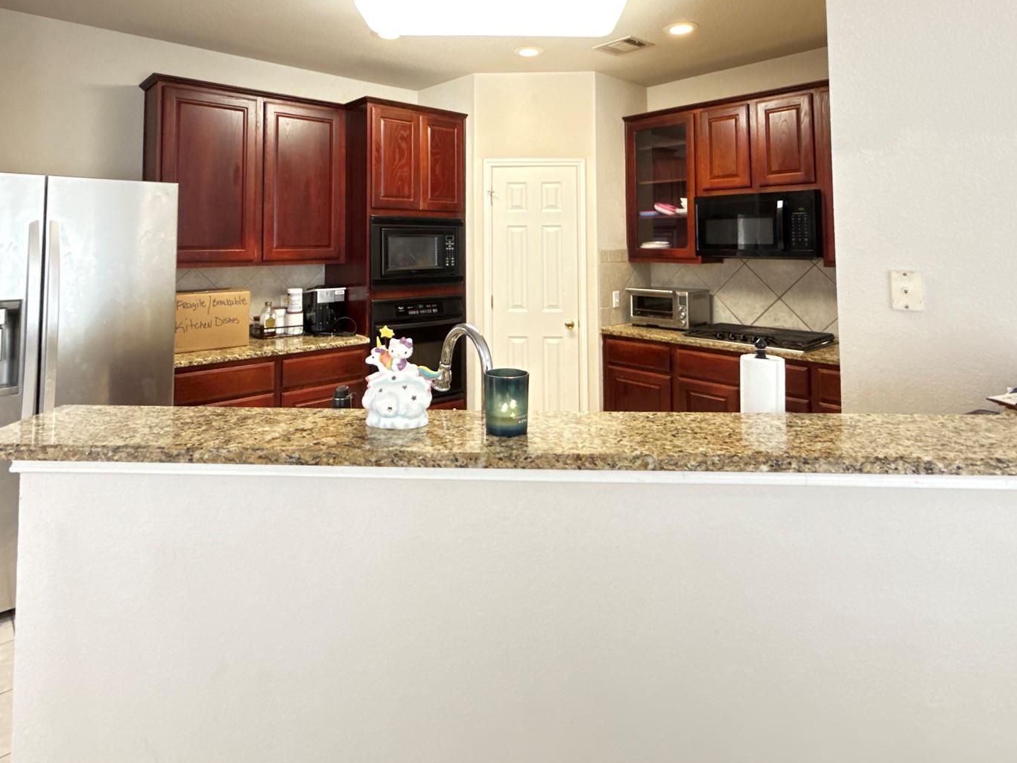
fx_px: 617
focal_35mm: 21
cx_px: 494
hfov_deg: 79.0
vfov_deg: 60.6
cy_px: 207
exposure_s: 1/60
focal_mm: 2.22
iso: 1250
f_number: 2.2
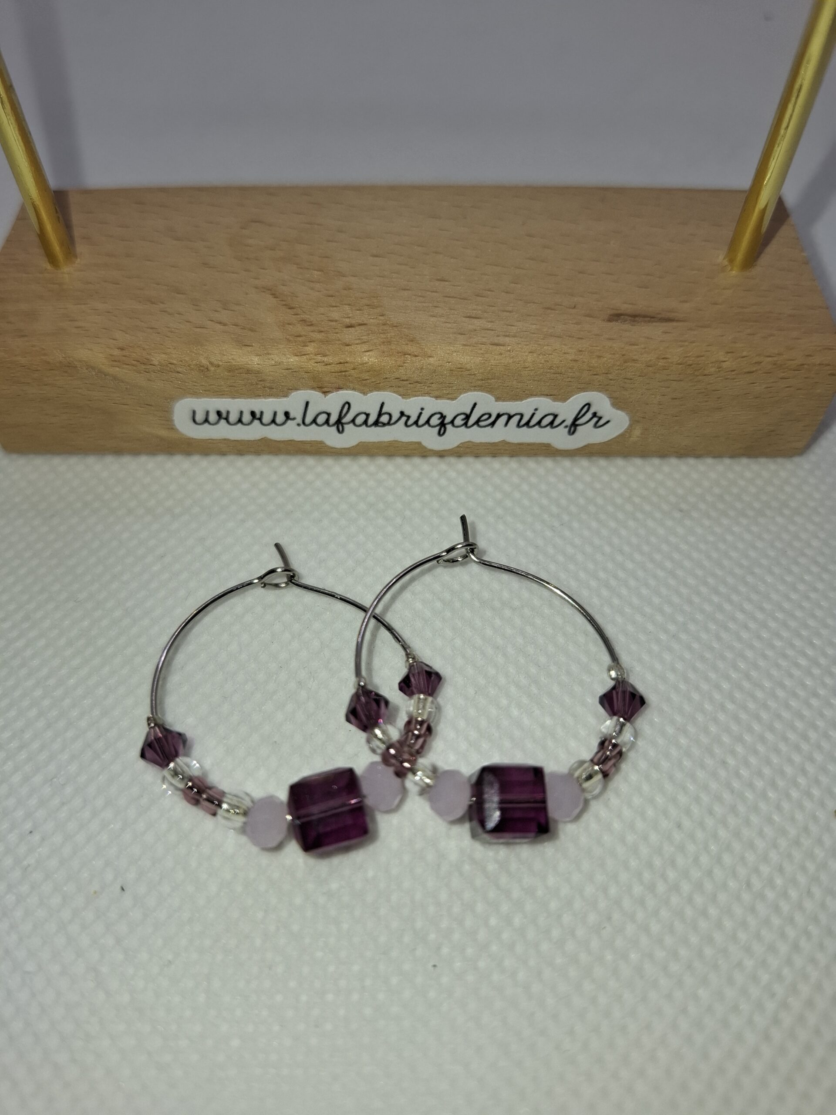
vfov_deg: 73.9
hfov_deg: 58.9
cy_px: 558
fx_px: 741
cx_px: 418
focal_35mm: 23
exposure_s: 1/800
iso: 50
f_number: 1.8
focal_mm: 5.54
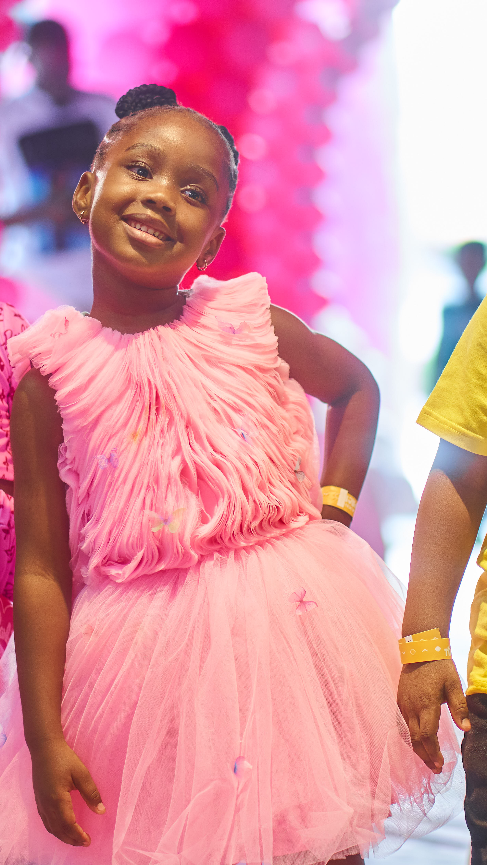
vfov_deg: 13.4
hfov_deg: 7.5
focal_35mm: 161
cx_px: 184
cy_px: 361
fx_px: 3696
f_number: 1.8
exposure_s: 1/200
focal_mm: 85
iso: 640
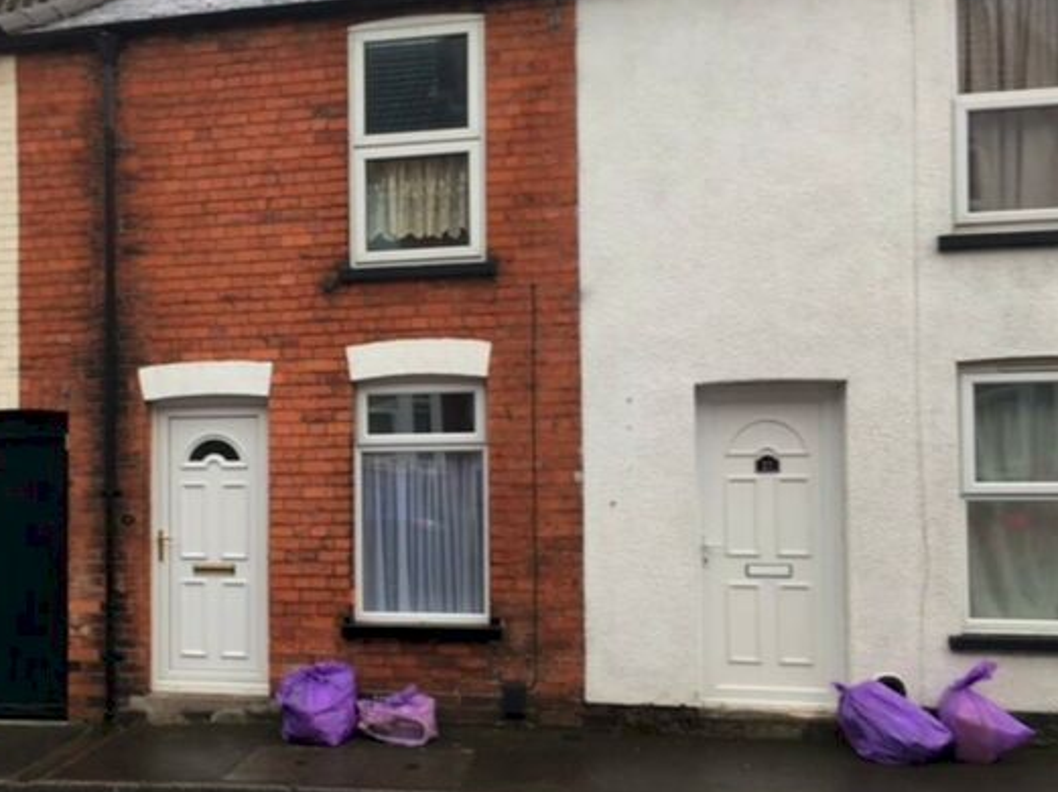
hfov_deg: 47.2
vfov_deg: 36.7
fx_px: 1191
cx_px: 359
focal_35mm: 39
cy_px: 436
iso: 25
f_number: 2.2
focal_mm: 4.15
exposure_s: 1/50
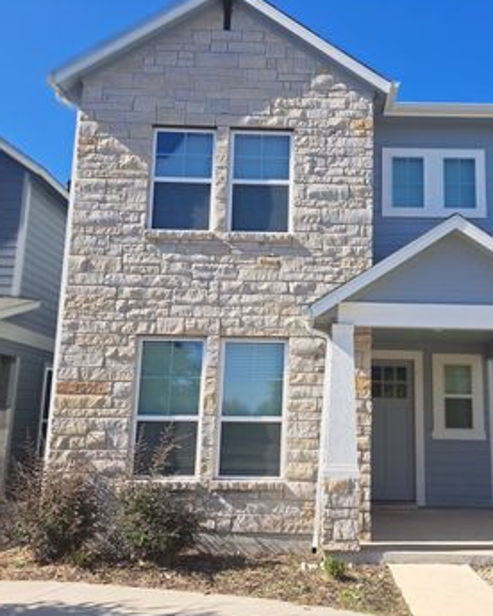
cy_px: 317
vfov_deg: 52.8
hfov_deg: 42.7
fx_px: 620
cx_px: 336
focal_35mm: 34
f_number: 1.8
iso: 50
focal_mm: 5.23
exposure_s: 1/1499
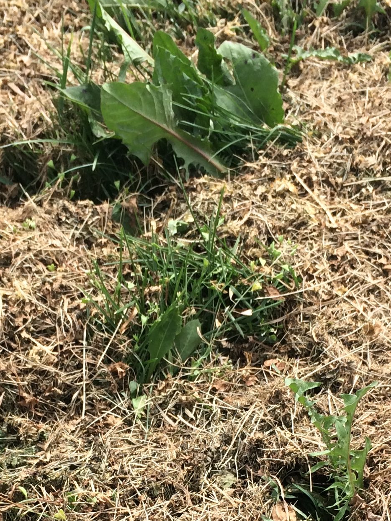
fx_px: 1144
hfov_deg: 19.4
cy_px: 497
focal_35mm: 76
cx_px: 170
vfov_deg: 24.7
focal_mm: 4.15
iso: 32
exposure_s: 1/873
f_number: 2.2
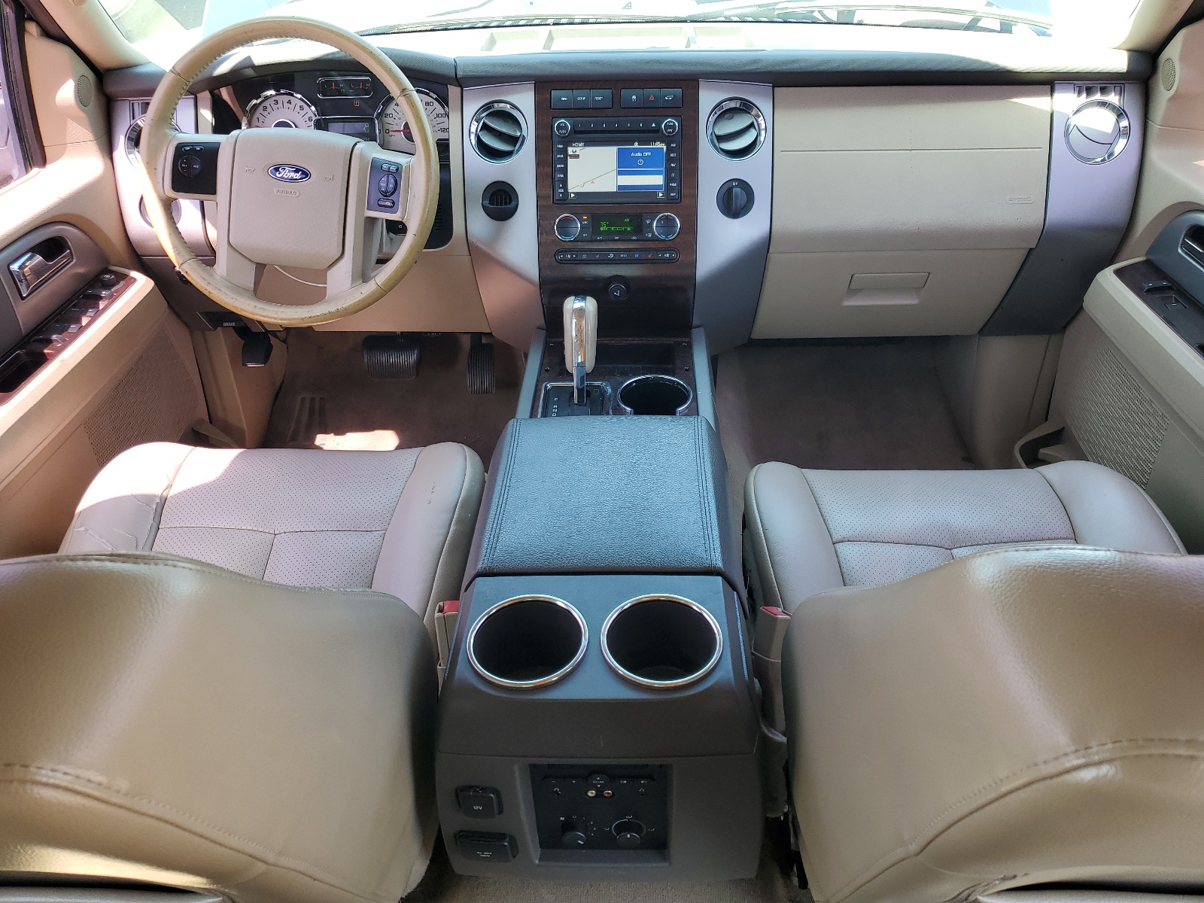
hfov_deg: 67.3
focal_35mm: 26
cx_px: 602
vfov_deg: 53.1
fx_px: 904
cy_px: 452
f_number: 1.5
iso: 50
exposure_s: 1/130
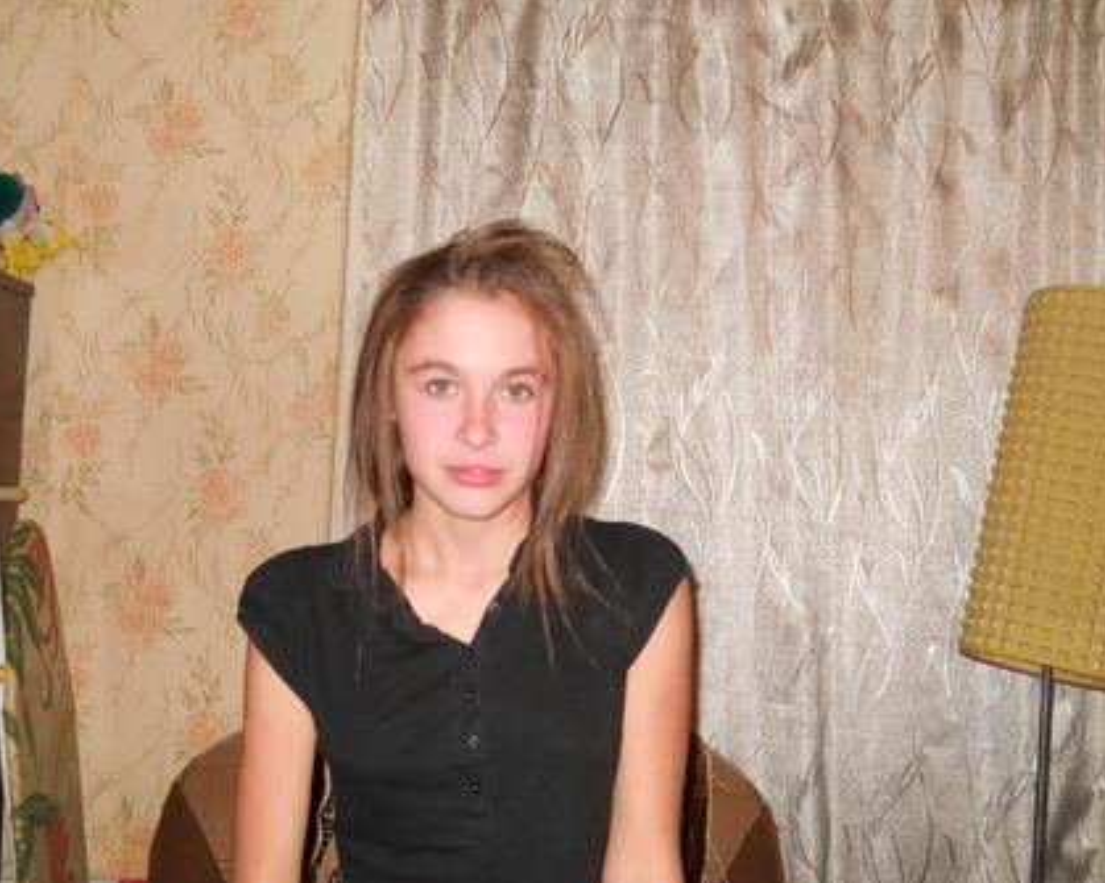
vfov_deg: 34.9
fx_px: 1406
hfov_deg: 42.9
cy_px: 440
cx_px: 525
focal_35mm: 43
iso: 200
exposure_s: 1/30
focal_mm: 6.72
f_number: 3.1
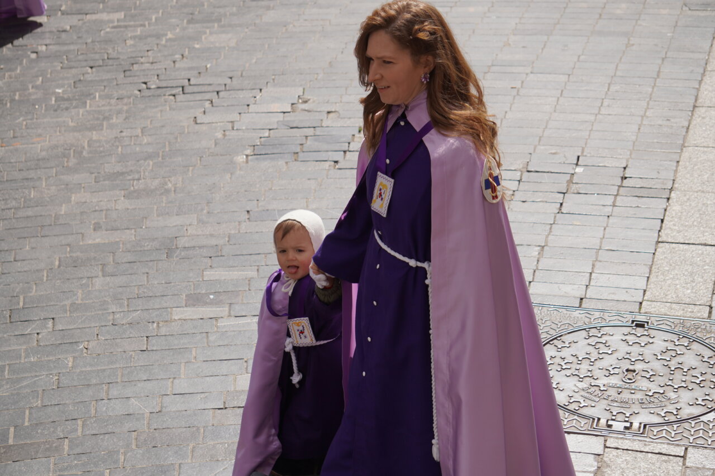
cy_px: 238
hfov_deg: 24.6
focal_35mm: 82
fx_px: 1638
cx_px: 358
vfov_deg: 16.5
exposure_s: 1/800
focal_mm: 55
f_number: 5.6
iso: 100
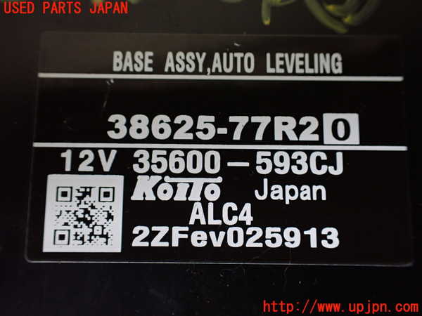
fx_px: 366
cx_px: 211
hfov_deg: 60.0
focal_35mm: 30
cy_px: 158
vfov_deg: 46.8
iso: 640
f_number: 2.3
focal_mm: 5.4
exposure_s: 1/125
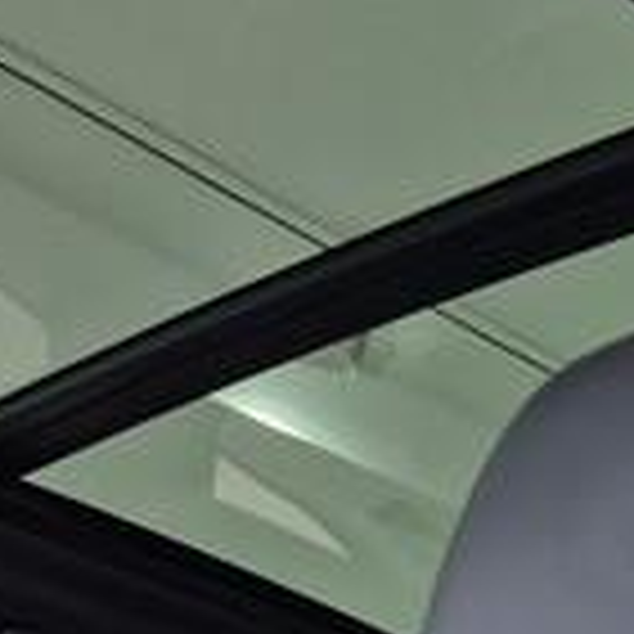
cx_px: 184
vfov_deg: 18.3
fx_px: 1906
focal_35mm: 92
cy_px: 679
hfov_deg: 18.8
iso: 320
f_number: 1.8
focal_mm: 5.4
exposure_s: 1/40
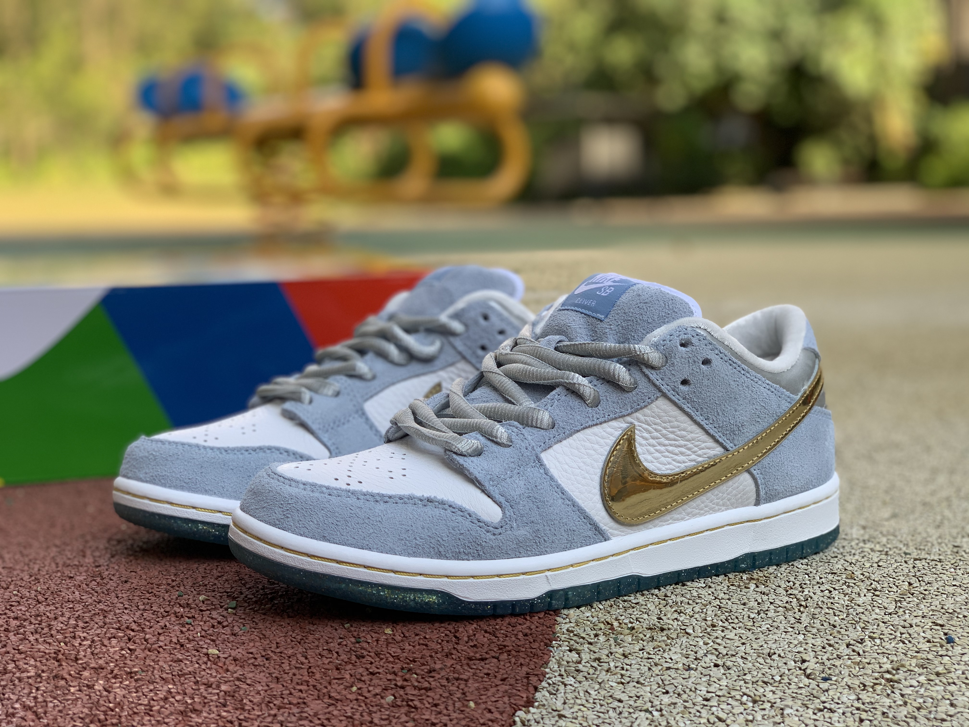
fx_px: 1456
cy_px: 364
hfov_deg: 36.8
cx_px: 484
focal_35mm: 52
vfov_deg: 28.0
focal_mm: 6
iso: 16
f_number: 2.4
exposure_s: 1/122
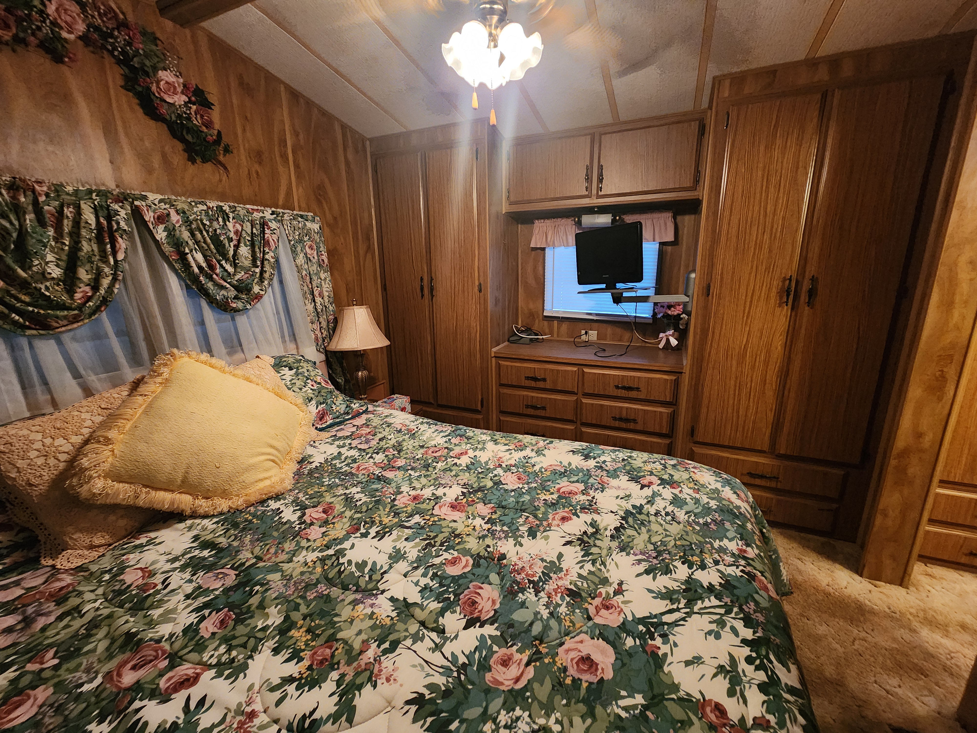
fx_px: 367
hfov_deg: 106.2
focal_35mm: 13
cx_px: 488
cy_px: 366
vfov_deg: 89.9
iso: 800
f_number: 2.2
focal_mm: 2.2
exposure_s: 1/24
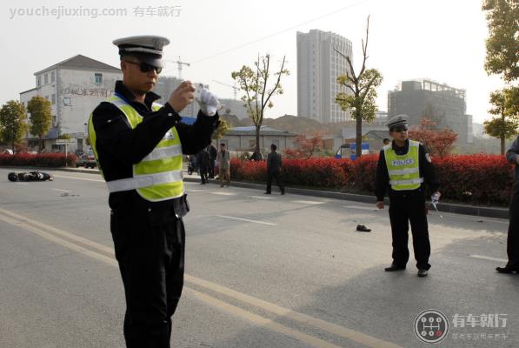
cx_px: 260
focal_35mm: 36
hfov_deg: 53.1
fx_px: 520
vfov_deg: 37.0
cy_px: 174
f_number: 4.5
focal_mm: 24
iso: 100
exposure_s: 1/640
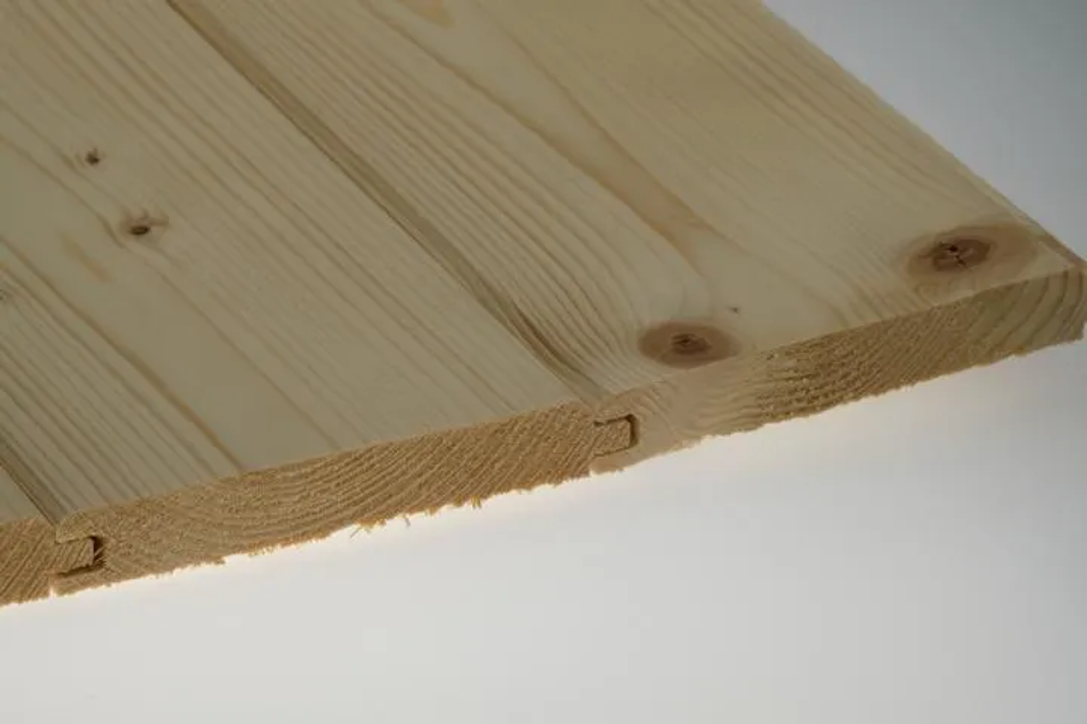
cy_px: 362
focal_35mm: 152
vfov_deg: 9.0
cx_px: 544
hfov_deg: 13.5
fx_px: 4589
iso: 250
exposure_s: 1/25
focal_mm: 101.2
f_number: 13
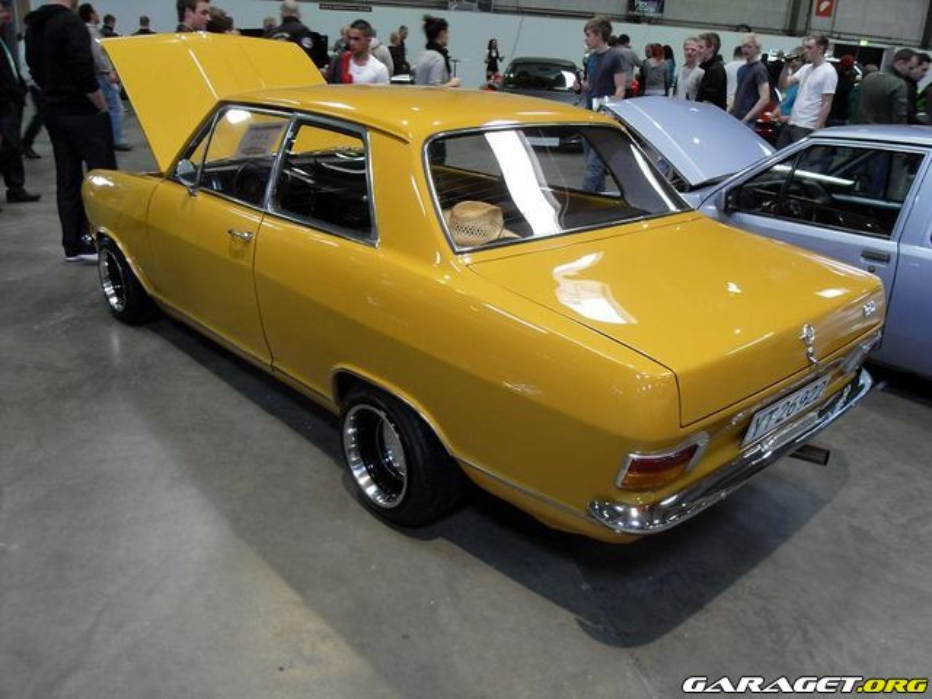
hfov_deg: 63.4
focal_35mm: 28
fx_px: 754
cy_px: 350
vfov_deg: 49.7
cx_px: 466
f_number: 2.8
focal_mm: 6
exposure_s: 1/20
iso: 200
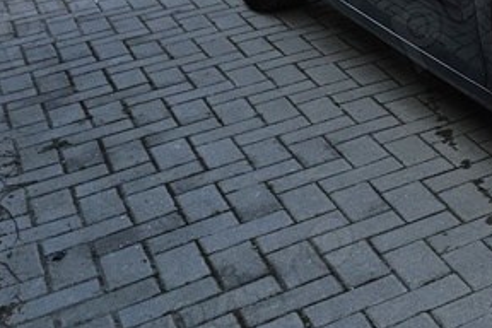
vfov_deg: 15.9
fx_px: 1134
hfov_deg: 20.4
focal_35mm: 83
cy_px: -53
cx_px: 769
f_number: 1.7
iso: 16
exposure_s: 1/180
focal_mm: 6.3
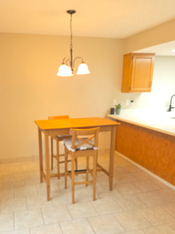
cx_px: 66
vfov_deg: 61.1
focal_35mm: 29
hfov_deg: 47.8
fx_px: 195
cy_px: 141
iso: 400
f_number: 1.8
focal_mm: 5.4
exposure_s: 1/120
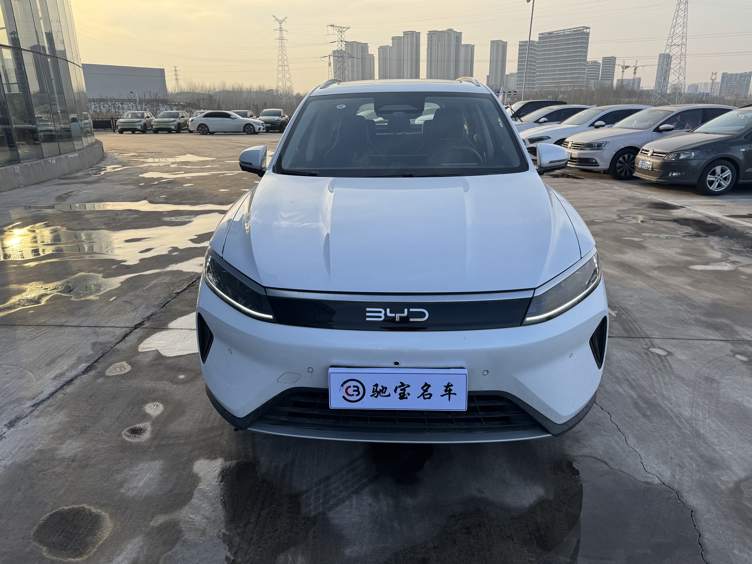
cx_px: 376
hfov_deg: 71.6
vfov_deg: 56.8
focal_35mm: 24
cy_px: 282
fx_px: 521
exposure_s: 1/1094
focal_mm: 6.76
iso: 80
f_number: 1.78
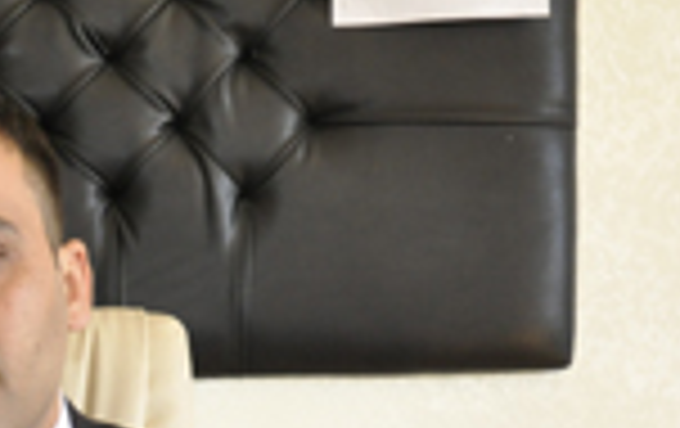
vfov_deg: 11.3
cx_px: -86
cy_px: 658
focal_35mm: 111
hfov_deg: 18.0
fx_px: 2061
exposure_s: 1/125
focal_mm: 22
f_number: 4
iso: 800
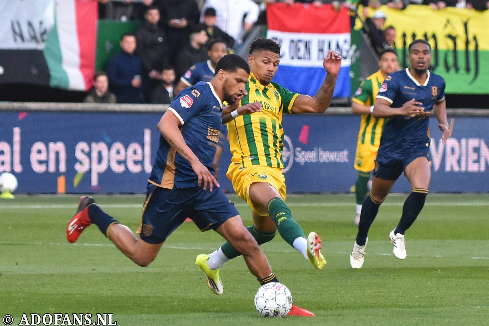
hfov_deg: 8.9
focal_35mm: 232
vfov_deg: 5.9
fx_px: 3158
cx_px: 244
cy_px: 163
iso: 1000
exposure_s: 1/640
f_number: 2.8
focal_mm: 155
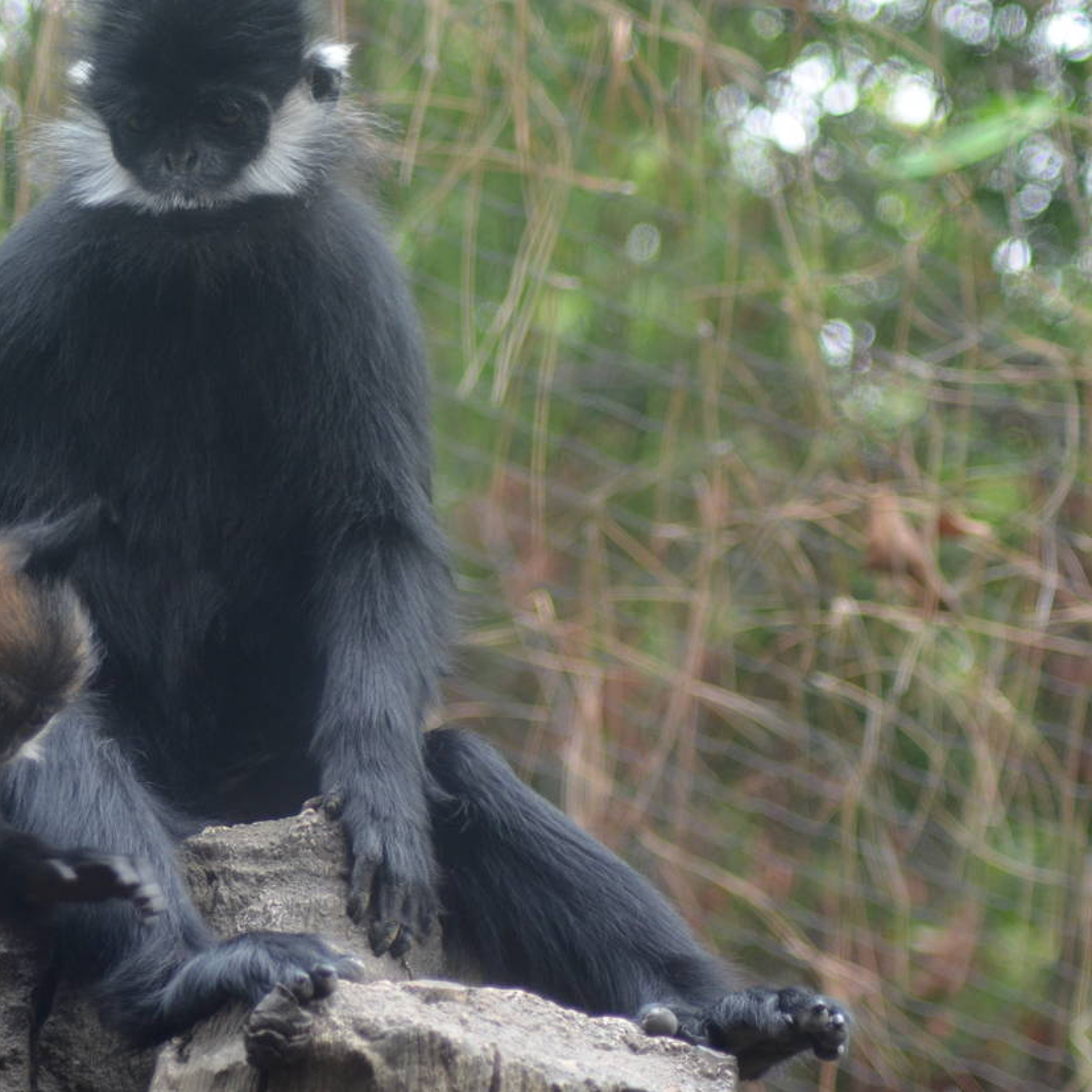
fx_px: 6139
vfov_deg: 10.2
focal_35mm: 172
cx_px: 100
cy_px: 636
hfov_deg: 10.1
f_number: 4
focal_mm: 70
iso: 560
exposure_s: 1/250
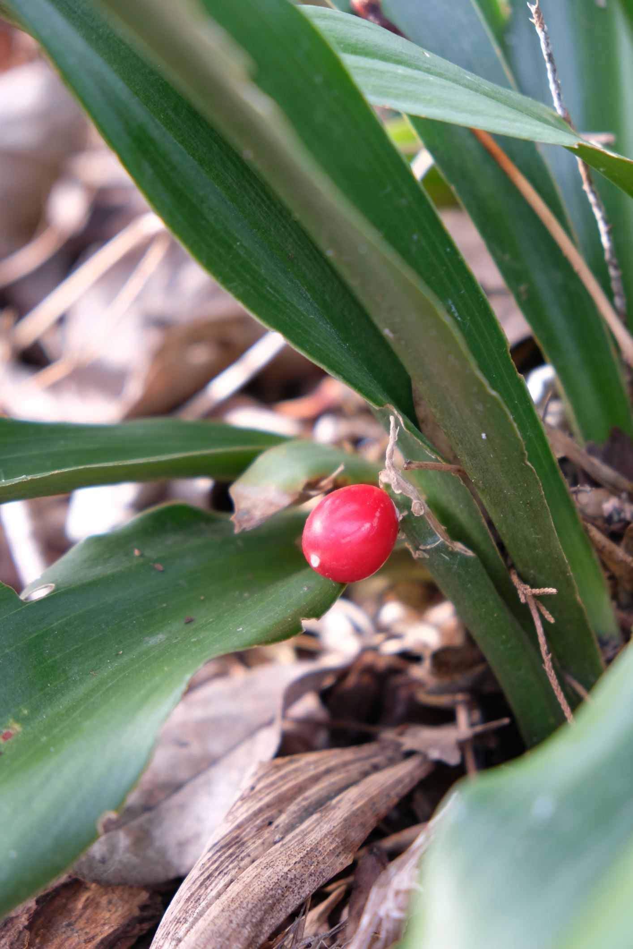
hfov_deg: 16.5
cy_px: 474
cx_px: 316
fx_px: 2189
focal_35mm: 83
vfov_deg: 24.5
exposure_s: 1/60
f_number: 4
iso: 250
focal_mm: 55
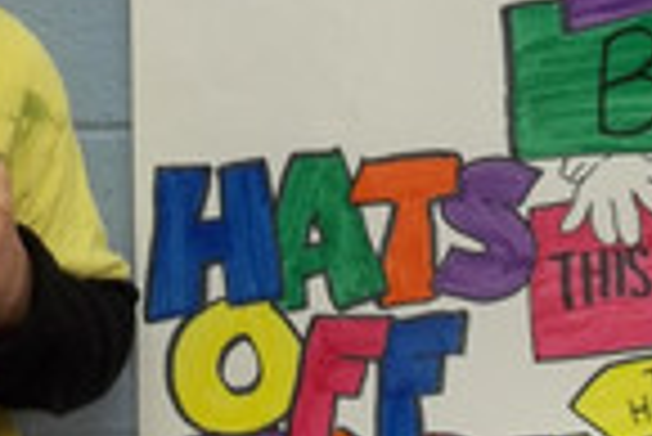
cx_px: 292
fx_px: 1867
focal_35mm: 103
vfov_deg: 13.1
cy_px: 0
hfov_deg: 19.8
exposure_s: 1/20
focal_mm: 6.5
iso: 160
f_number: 3.1
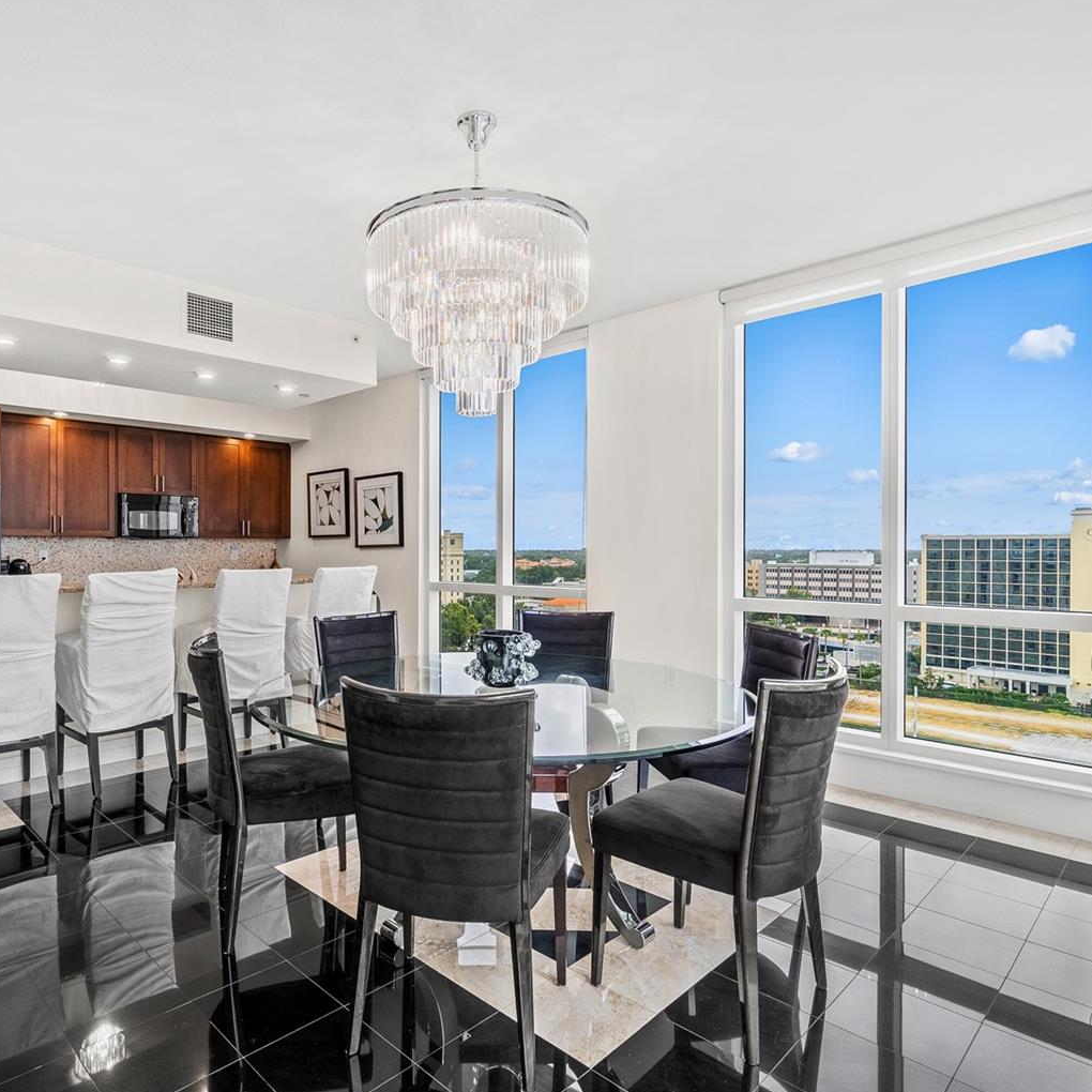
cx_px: 440
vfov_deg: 74.8
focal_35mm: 20
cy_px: 557
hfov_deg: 74.1
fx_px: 714
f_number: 8
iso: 250
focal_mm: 10
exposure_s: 1/800
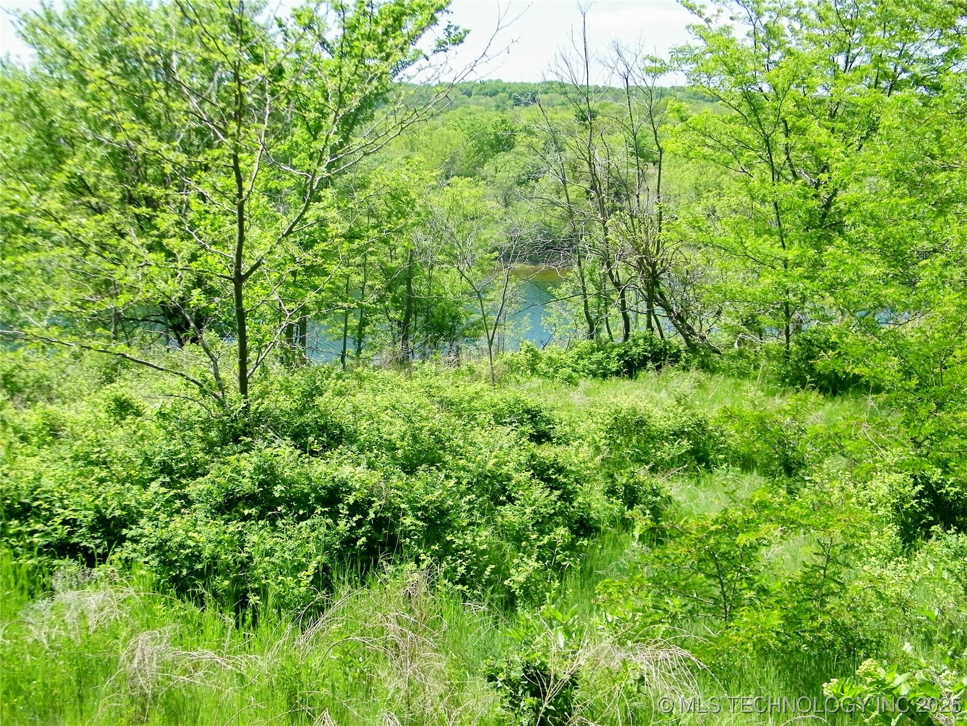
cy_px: 363
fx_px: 1034
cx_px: 484
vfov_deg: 38.7
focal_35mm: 37
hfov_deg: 50.1
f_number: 7.4
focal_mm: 6.6
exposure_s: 1/200
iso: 100
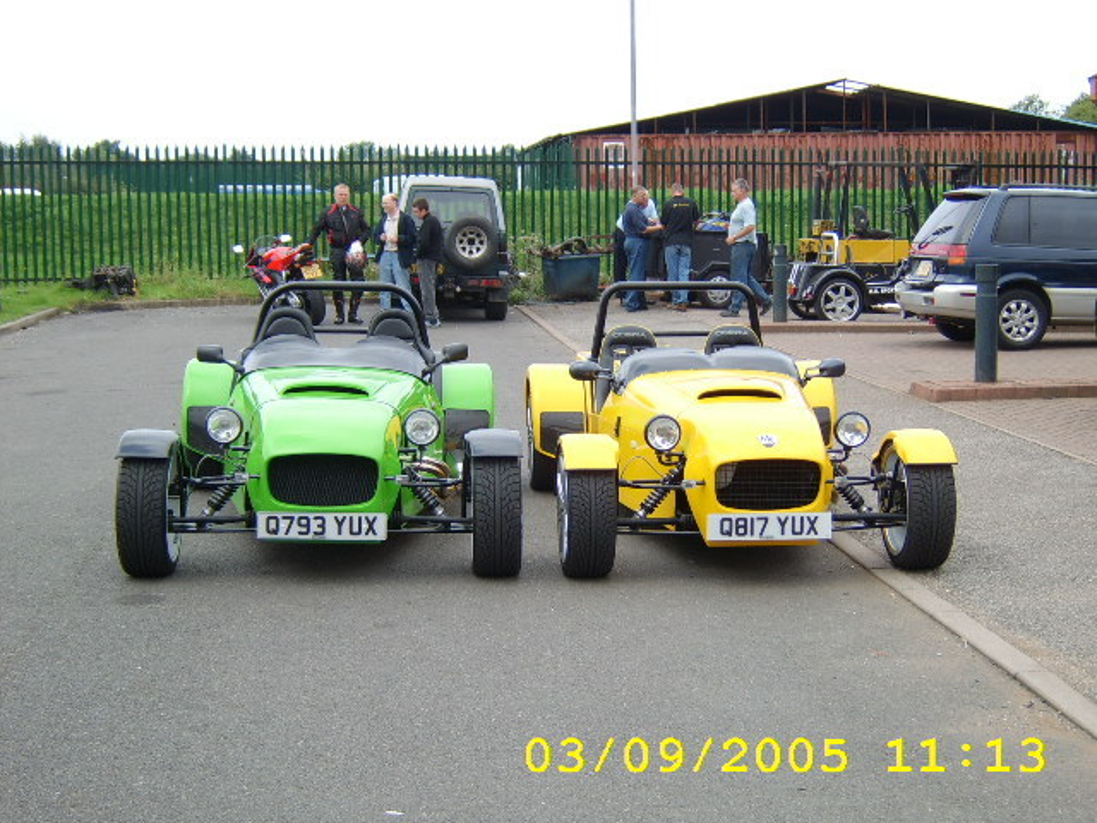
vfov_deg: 31.5
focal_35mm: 46
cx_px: 548
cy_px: 412
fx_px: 1458
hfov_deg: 41.2
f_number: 3.5
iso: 50
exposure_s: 1/176
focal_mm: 11.93
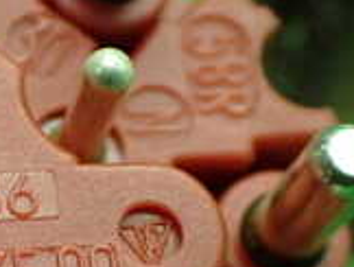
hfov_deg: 14.3
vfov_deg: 11.1
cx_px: -72
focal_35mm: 133
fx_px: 1362
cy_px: 228
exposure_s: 1/160
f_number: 2.5
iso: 800
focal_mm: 6.37
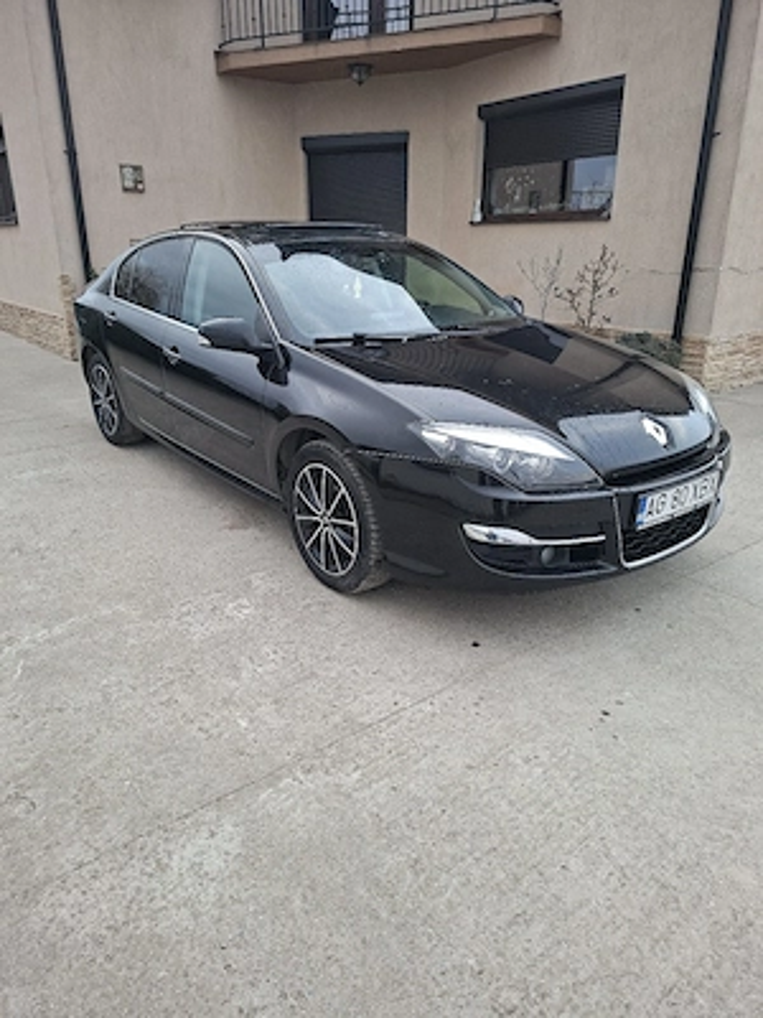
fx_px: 676
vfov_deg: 73.9
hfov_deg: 58.9
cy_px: 509
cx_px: 382
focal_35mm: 23
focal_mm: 5.54
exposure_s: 1/100
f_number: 1.8
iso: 64
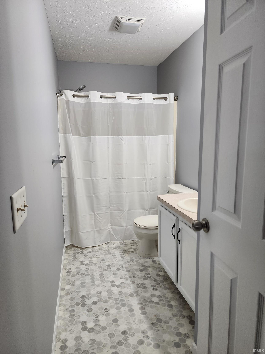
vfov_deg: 73.9
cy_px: 177
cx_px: 132
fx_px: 235
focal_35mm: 23
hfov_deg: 58.9
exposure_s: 1/120
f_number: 1.8
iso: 160
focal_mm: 6.4
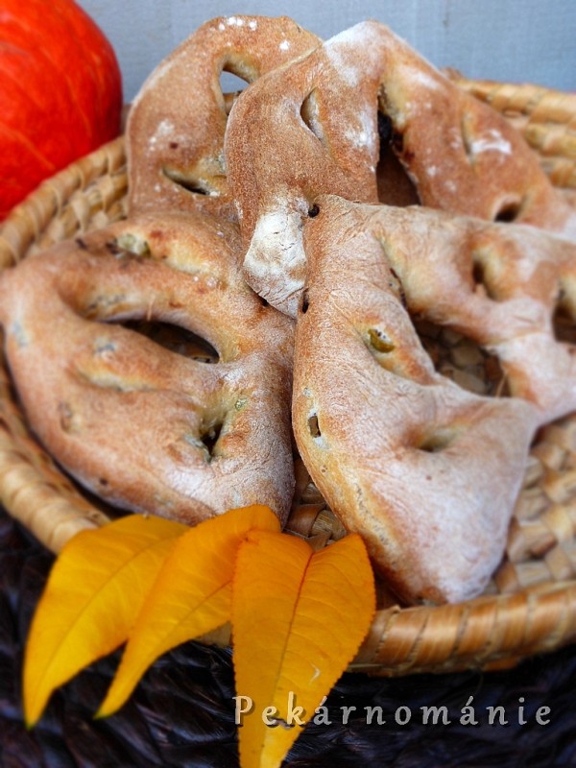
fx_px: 1131
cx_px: 288
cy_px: 384
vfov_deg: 37.5
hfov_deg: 28.6
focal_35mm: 51
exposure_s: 1/80
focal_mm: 9
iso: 100
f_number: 4.4
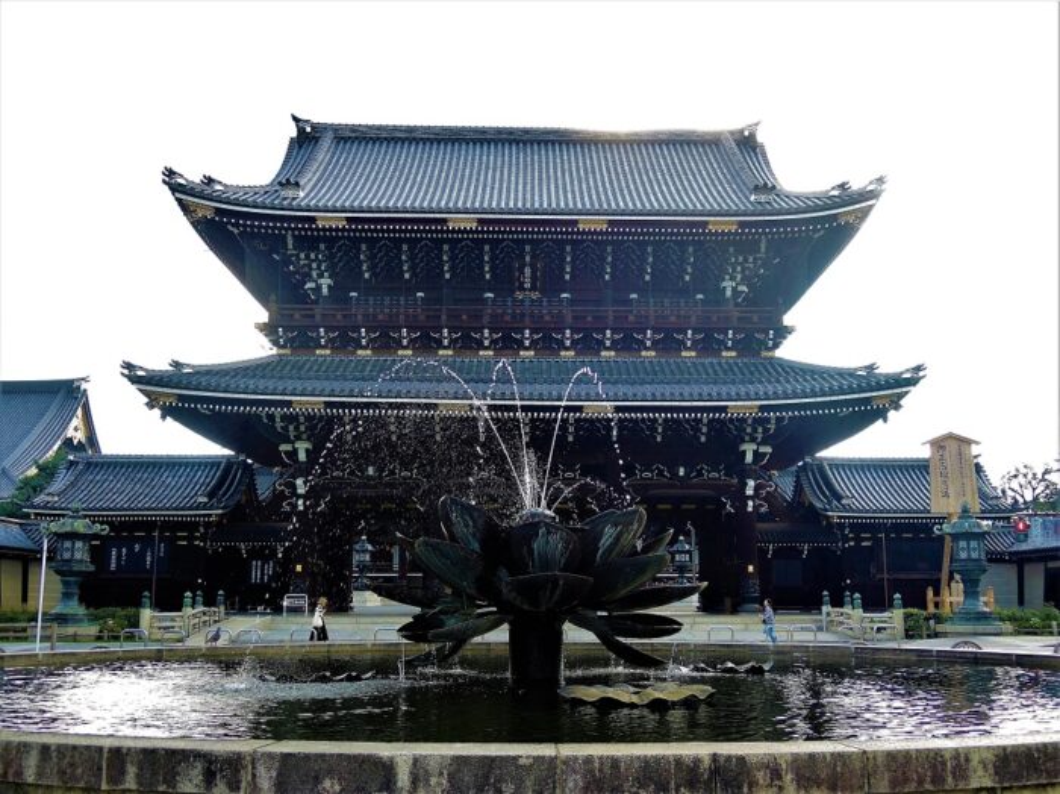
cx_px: 530
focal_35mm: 35
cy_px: 397
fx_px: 1071
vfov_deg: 40.7
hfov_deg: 52.7
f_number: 2.2
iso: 80
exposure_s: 1/250
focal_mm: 7.6
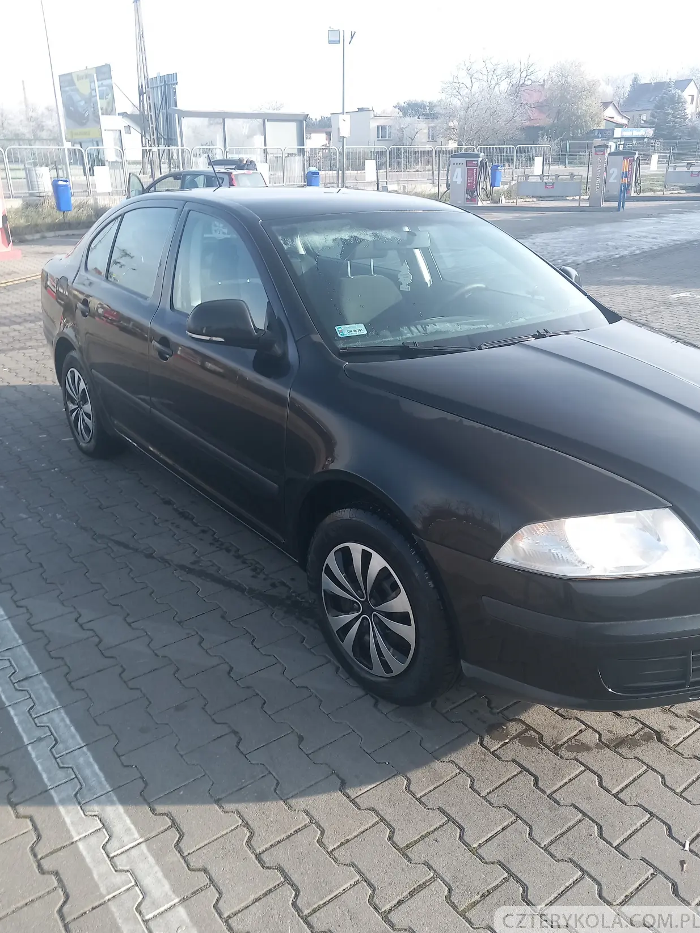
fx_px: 755
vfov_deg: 63.4
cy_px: 462
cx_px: 353
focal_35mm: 28
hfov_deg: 49.7
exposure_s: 1/100
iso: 20
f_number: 1.8
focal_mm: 4
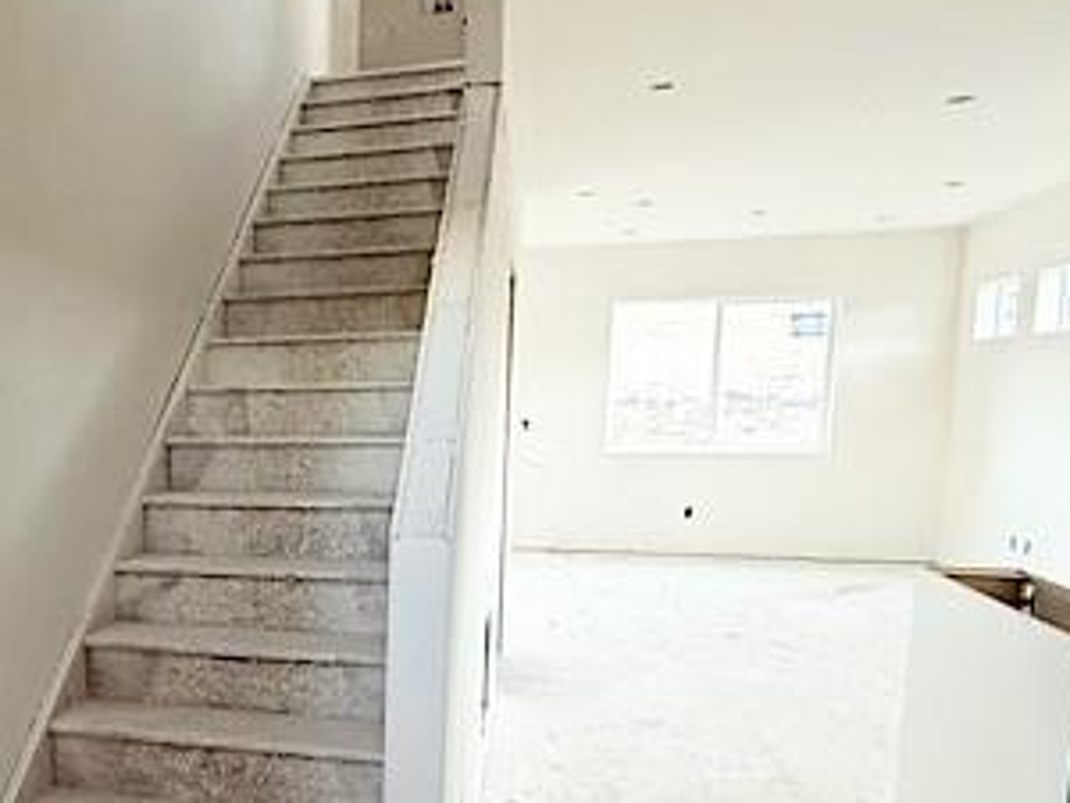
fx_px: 1082
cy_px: 559
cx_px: 196
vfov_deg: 40.0
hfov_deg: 49.2
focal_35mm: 35
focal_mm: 2.22
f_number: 2.2
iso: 320
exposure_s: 1/64
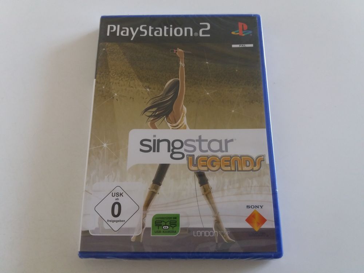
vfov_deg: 49.7
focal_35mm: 28
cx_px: 182
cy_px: 136
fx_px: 294
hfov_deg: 63.4
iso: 160
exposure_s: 1/33
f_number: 1.9
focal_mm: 3.7
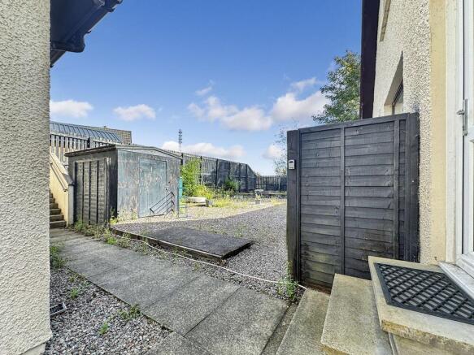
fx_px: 192
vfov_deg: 85.7
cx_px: 237
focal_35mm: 14
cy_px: 178
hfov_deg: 102.1
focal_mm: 2.22
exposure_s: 1/236
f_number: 2.2
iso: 40
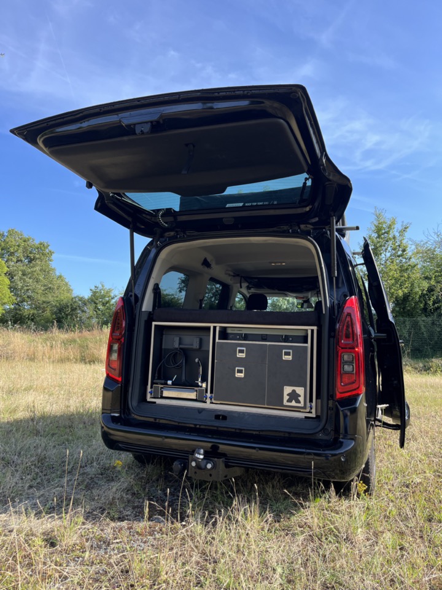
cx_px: 221
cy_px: 295
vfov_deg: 67.3
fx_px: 443
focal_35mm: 26
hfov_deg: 53.1
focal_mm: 5.1
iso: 50
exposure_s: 1/967
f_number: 1.6
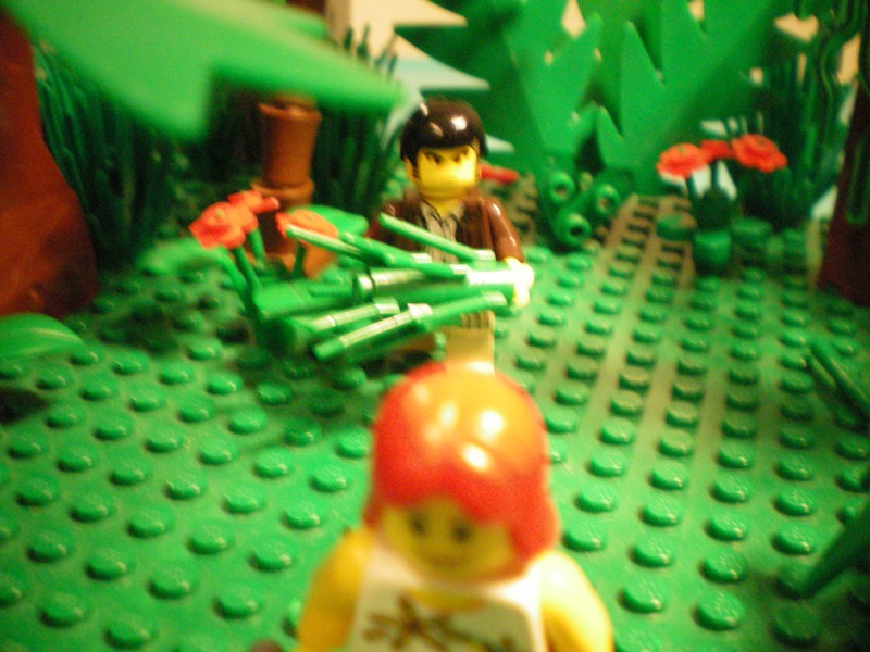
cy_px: 326
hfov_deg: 49.0
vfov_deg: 37.7
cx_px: 435
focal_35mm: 38
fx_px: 955
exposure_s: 1/10
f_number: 3.1
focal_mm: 6.3
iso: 400
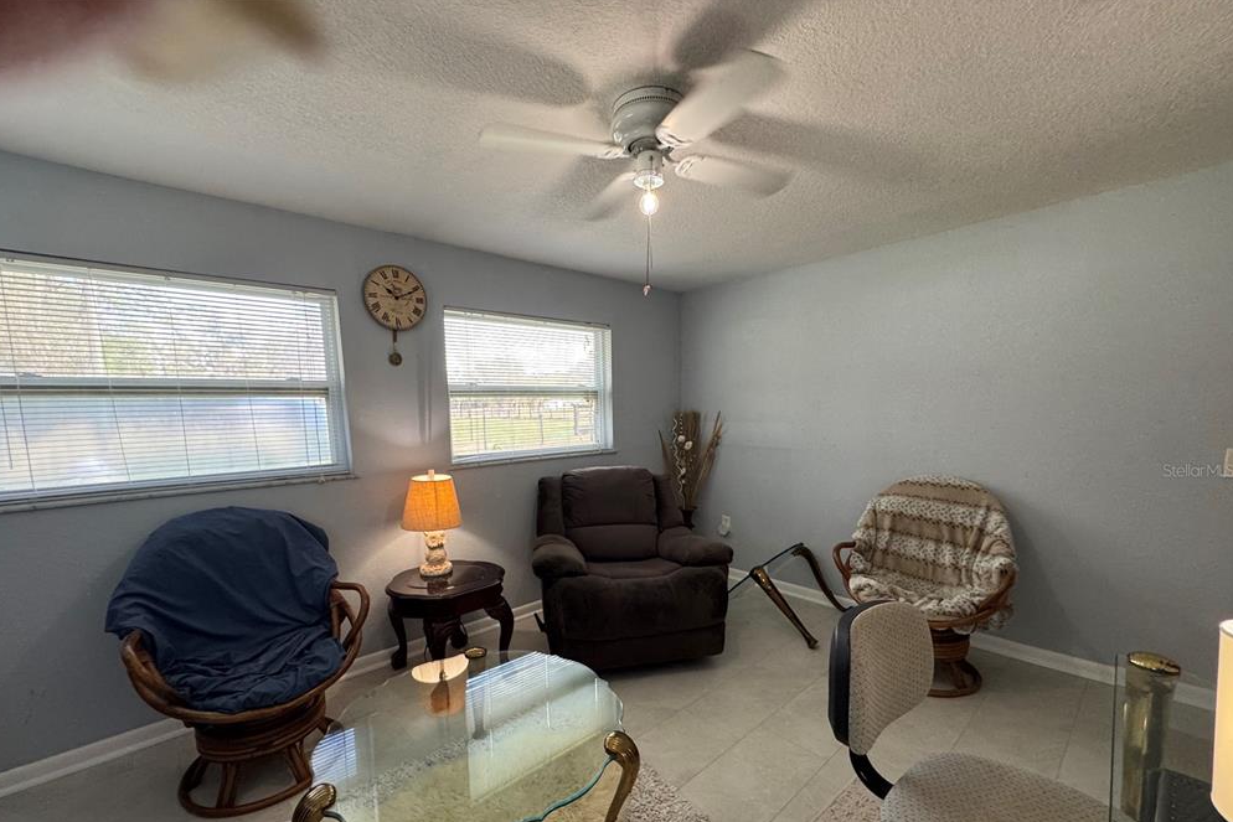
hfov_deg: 100.4
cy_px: 470
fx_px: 514
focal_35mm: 15
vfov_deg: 76.9
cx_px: 603
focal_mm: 2.22
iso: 320
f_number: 2.2
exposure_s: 1/120
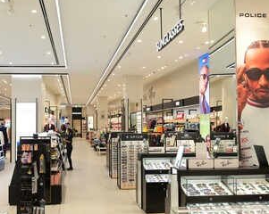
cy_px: 117
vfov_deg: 41.0
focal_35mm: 36
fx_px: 286
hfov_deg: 49.8
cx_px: 100
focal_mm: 24
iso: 1600
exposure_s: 1/200
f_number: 6.3
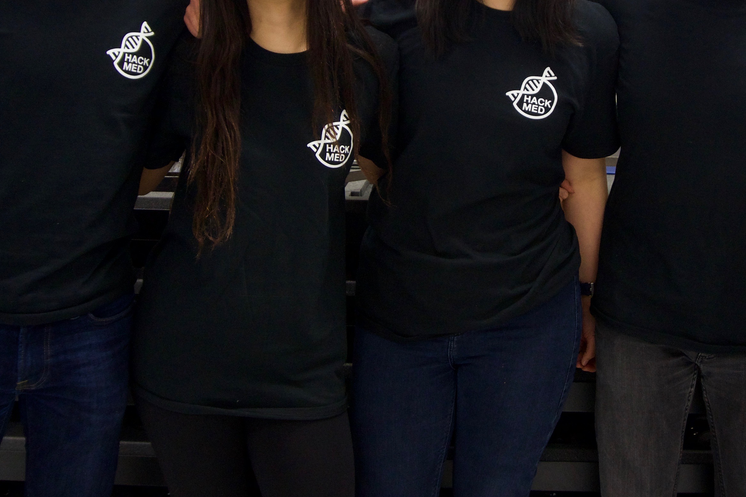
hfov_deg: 35.4
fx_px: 1160
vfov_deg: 23.8
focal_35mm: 56
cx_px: 483
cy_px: 94
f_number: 4
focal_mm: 16
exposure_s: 1/25
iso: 400
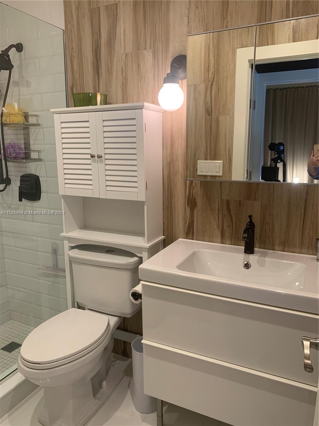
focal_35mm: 26
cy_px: 213
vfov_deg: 67.3
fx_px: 319
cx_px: 160
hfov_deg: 53.1
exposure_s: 1/60
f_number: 1.8
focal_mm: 4.25
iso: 80
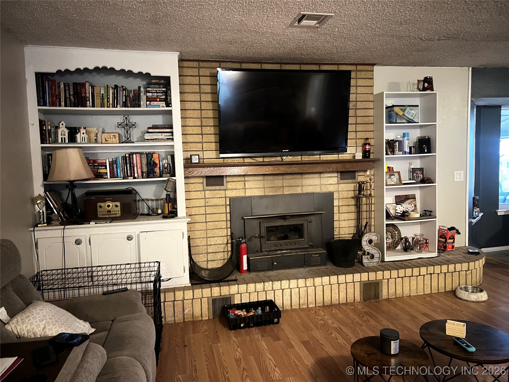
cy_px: 191
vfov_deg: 53.1
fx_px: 382
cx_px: 254
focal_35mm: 26
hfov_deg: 67.3
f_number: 1.5
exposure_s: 1/15
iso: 1000
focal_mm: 5.7
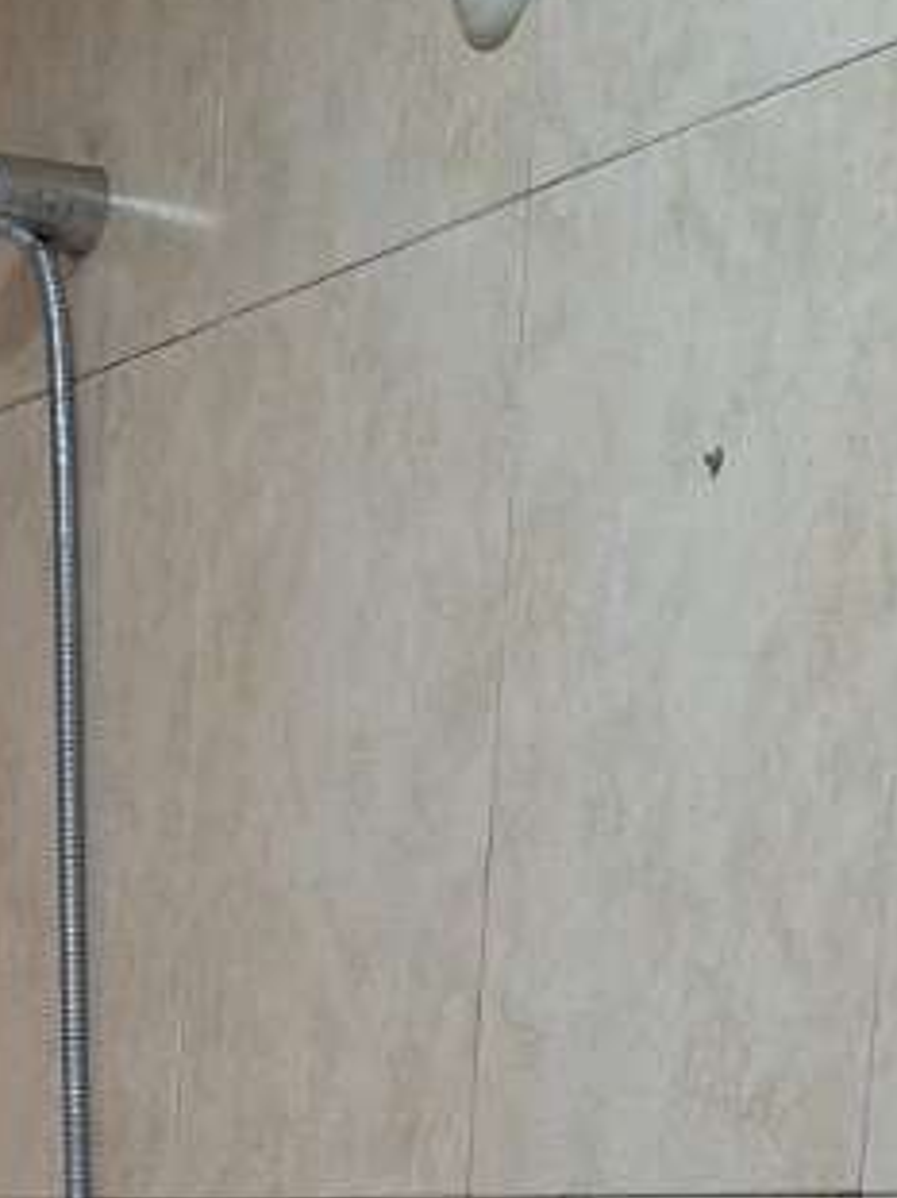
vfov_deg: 15.9
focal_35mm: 111
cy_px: 1938
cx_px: 206
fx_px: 3838
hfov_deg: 13.3
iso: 160
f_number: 1.8
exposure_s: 1/120
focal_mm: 5.54
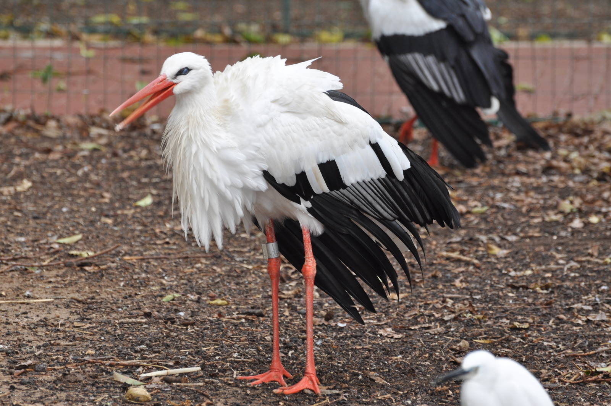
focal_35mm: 315
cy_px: 203
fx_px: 5340
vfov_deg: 4.4
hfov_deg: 6.5
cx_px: 306
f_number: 5.3
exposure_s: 1/200
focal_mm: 210
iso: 360
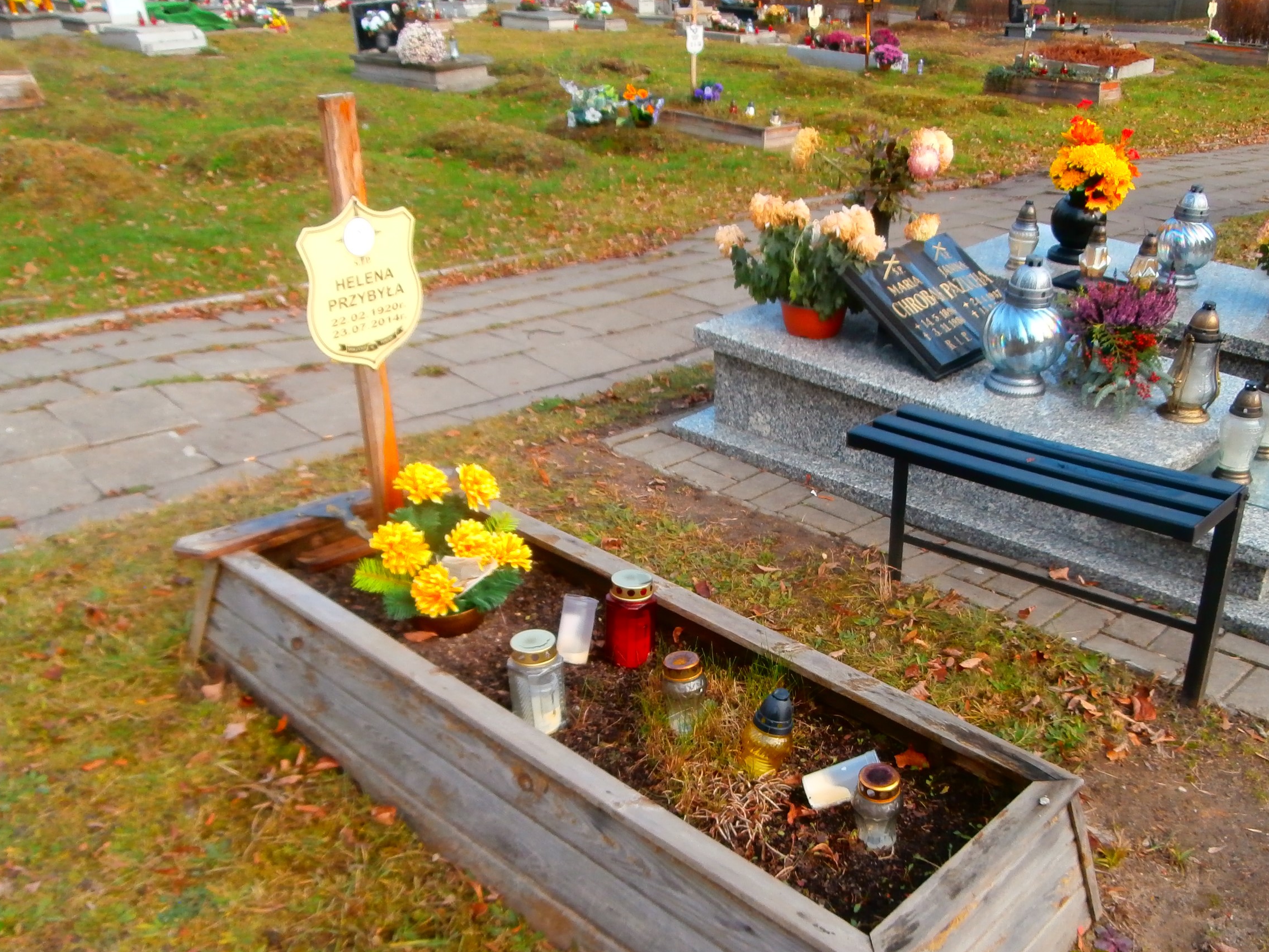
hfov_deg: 55.1
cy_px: 608
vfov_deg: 42.6
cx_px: 734
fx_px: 1210
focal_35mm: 33
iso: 100
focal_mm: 4.43
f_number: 3.2
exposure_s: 1/200
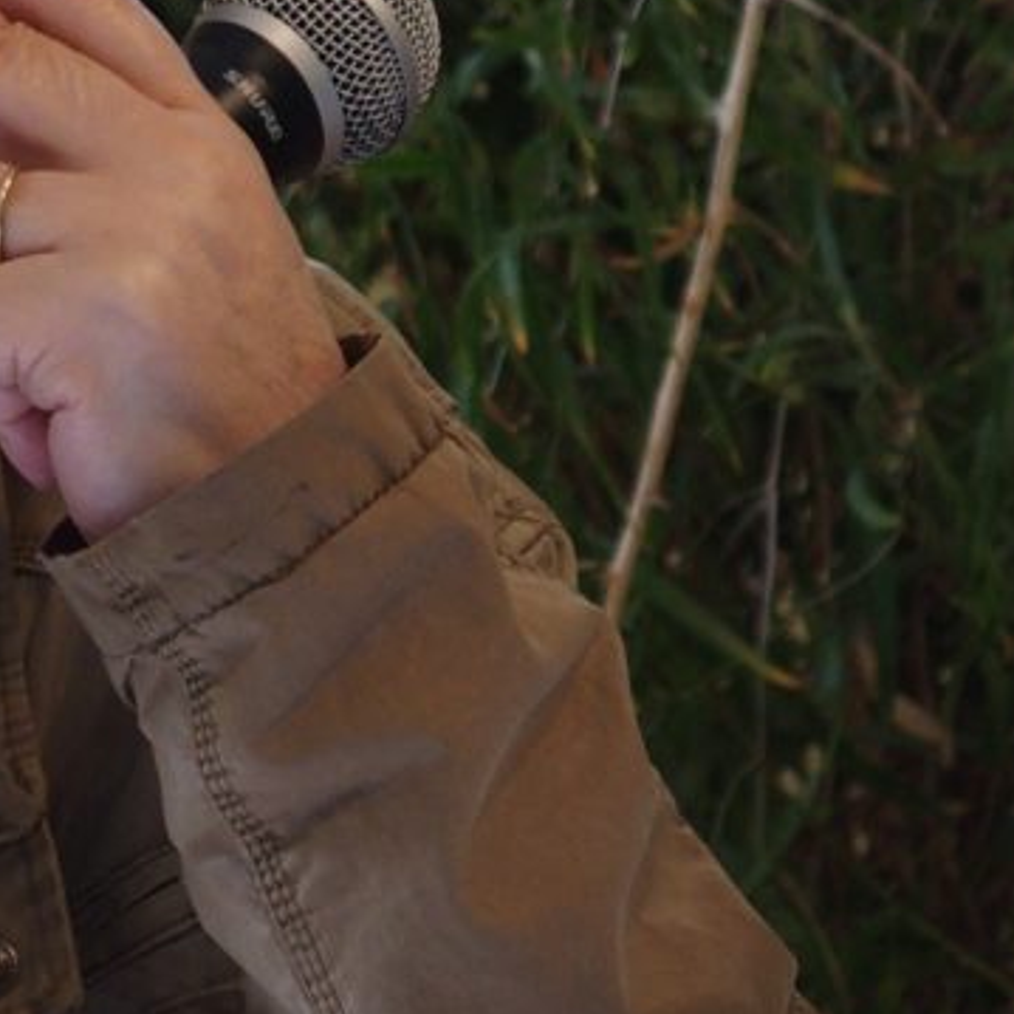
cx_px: -387
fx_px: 16703
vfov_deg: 3.5
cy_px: 93
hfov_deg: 3.5
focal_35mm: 504
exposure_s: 1/200
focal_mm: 42.5
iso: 400
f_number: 2.8
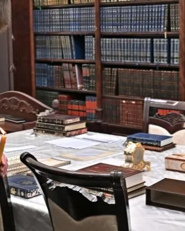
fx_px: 541
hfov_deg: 19.3
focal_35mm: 79
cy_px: 90
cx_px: 57
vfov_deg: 24.1
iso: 250
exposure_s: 1/125
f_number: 4
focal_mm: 24
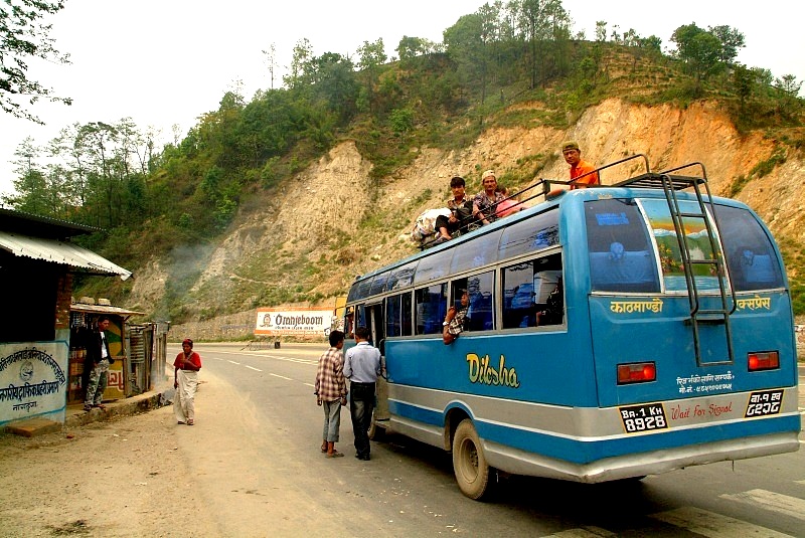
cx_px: 402
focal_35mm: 27
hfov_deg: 67.3
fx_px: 604
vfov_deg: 48.0
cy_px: 269
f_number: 9.5
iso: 800
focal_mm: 18
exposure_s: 1/350
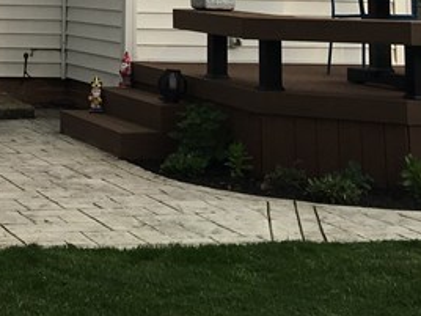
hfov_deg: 17.4
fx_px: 1350
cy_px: -234
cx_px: 9
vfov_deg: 12.3
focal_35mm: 111
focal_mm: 4.15
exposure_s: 1/496
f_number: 2.2
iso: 25
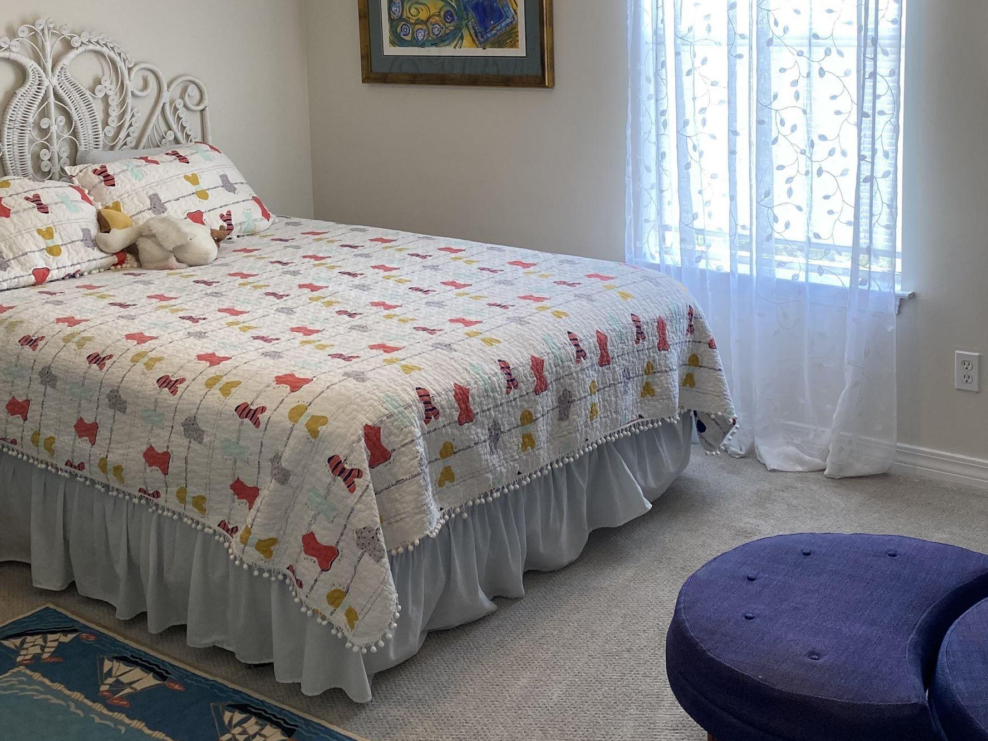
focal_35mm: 45
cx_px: 494
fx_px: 1284
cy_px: 174
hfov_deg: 42.1
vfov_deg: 31.5
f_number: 1.8
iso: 80
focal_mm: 4.25
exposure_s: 1/120
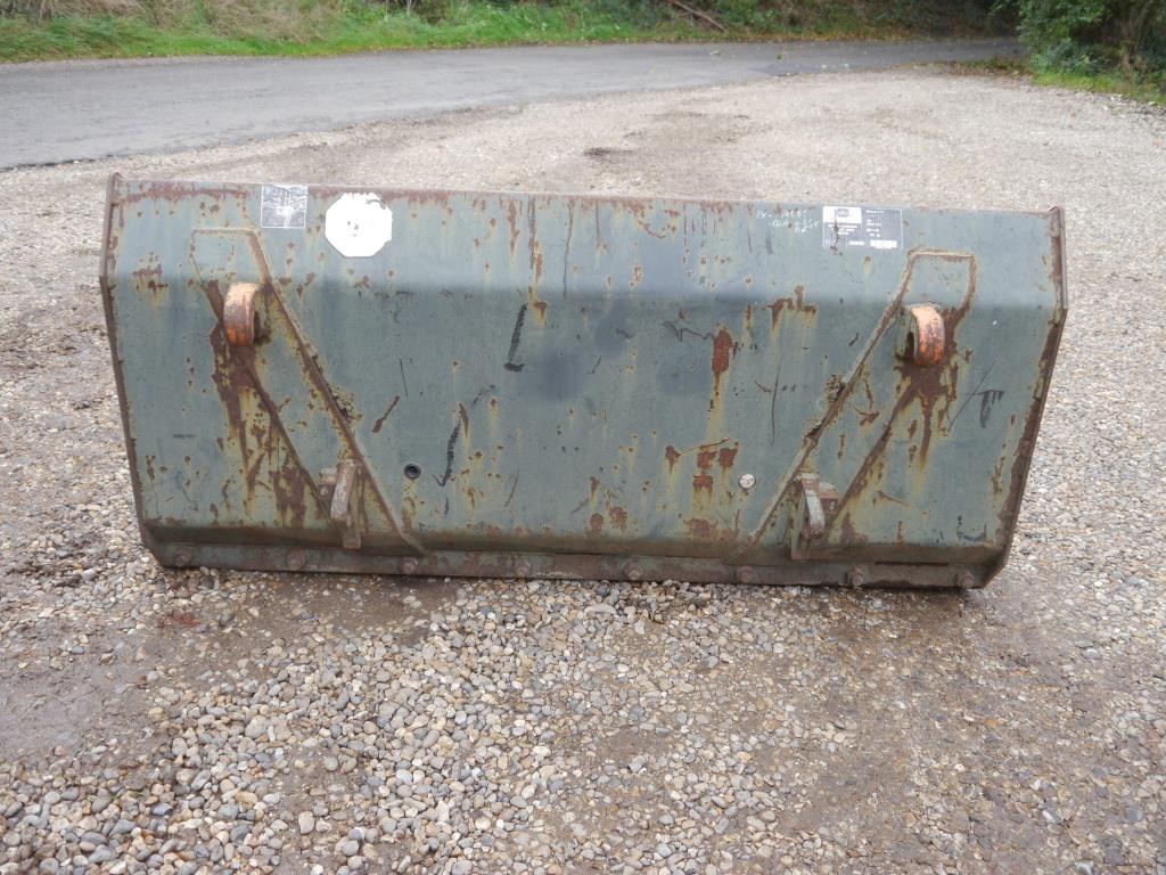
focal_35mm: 34
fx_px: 1145
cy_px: 438
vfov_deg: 41.8
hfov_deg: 54.0
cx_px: 583
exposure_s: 1/125
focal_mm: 17
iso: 160
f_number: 4.5
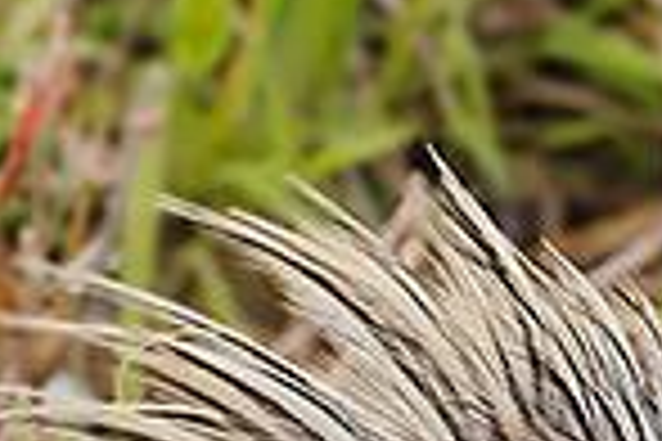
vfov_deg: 0.4
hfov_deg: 0.7
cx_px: 68
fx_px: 57737
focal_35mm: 3140
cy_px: 1357
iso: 1600
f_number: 9
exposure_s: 1/160
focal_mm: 300
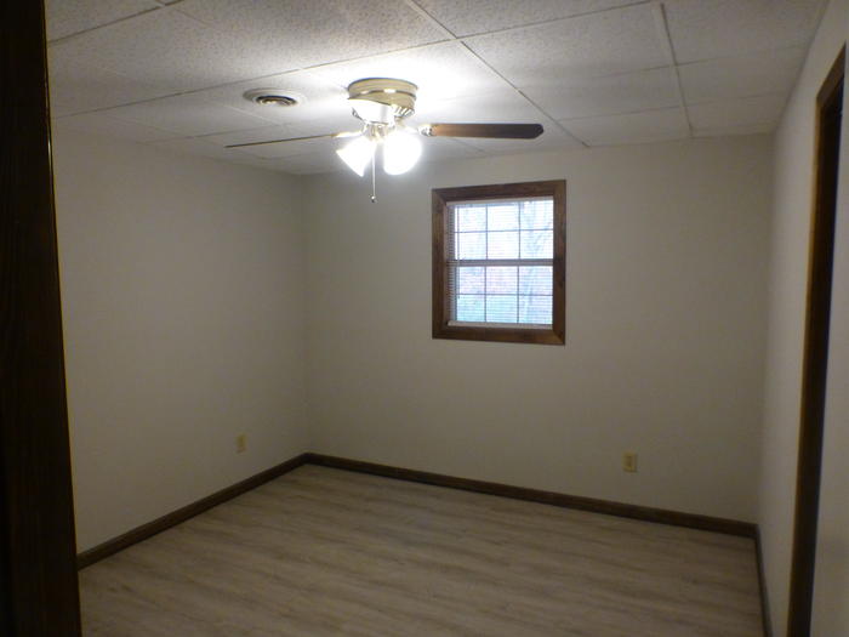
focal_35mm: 24
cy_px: 318
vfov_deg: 56.8
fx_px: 589
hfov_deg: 71.6
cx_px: 424
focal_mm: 4.3
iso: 400
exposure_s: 1/40
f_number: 3.3
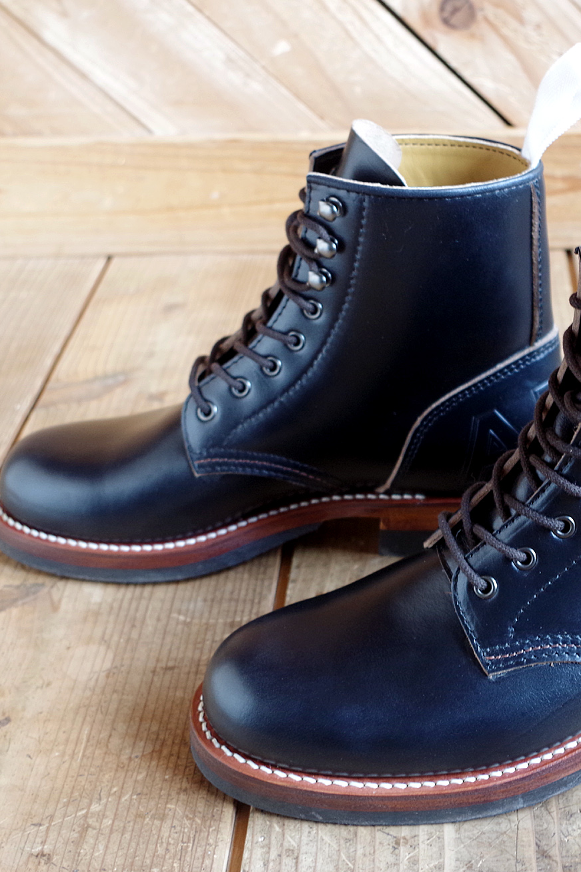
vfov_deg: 35.7
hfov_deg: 23.9
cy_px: 437
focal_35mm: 56
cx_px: 458
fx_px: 1353
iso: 800
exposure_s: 1/25
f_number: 5
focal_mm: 24.38
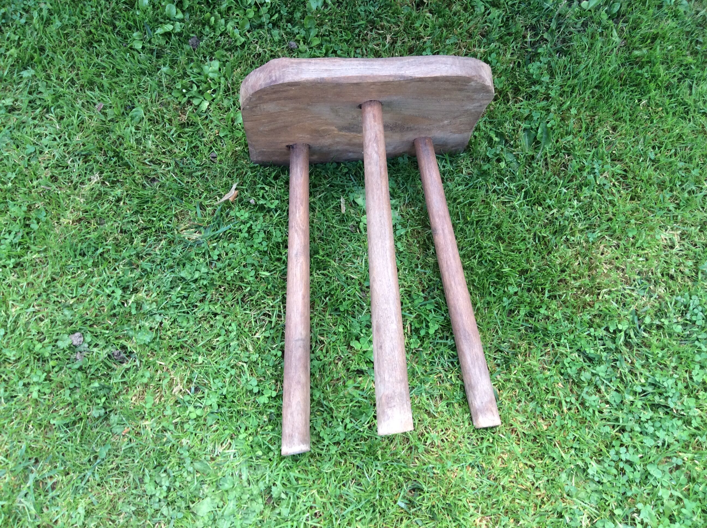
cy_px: 264
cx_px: 354
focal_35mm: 32
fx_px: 653
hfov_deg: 56.9
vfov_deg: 44.1
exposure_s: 1/100
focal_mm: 3.3
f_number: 2.4
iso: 32
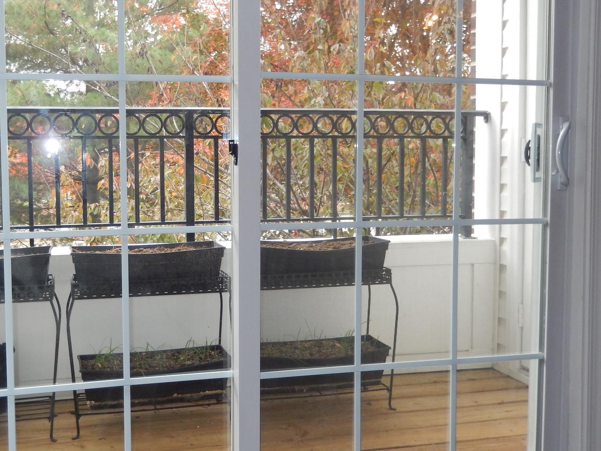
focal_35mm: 37
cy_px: 187
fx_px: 642
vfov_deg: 38.6
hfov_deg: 49.3
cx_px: 200
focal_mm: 4.5
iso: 180
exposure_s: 1/30
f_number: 3.4
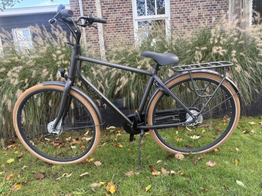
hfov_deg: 67.3
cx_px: 131
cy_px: 98
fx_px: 197
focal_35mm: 26
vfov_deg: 53.1
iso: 50
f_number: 1.6
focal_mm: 5.96
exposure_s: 1/145
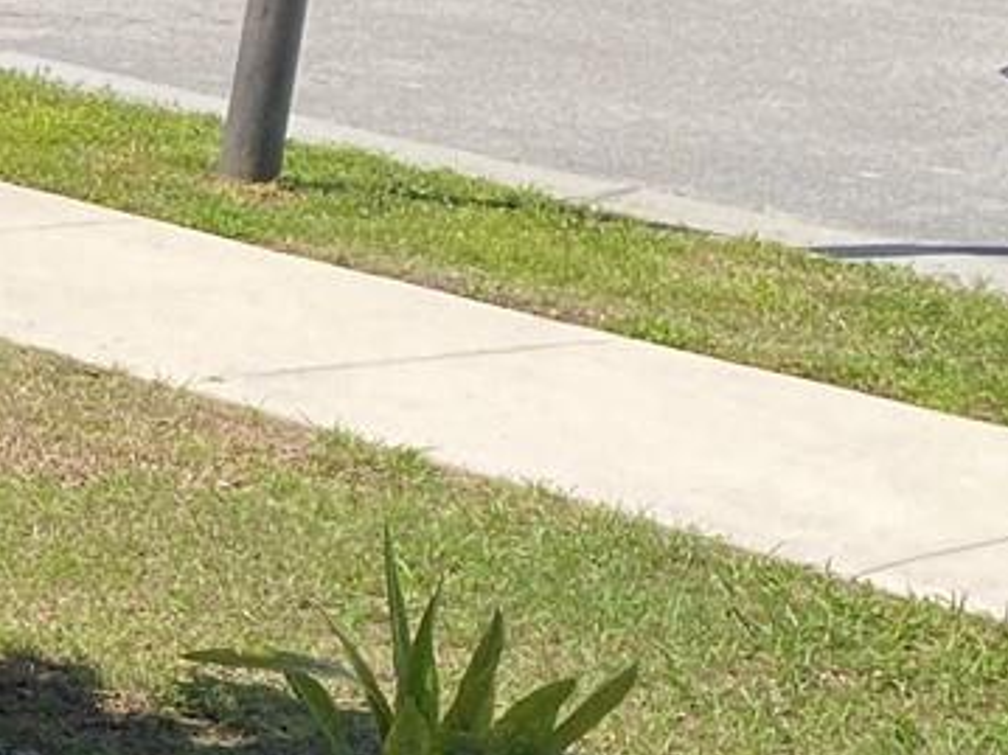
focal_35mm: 116
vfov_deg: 12.7
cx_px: -949
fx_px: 3377
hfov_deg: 14.4
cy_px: 646
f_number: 1.8
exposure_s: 1/1585
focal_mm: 4.25
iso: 32
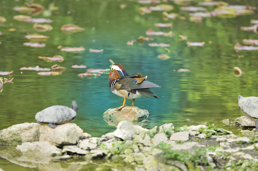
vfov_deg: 3.0
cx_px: 129
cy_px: 86
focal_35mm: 450
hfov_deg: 4.6
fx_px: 3221
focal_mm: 300
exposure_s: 1/250
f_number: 4
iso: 320
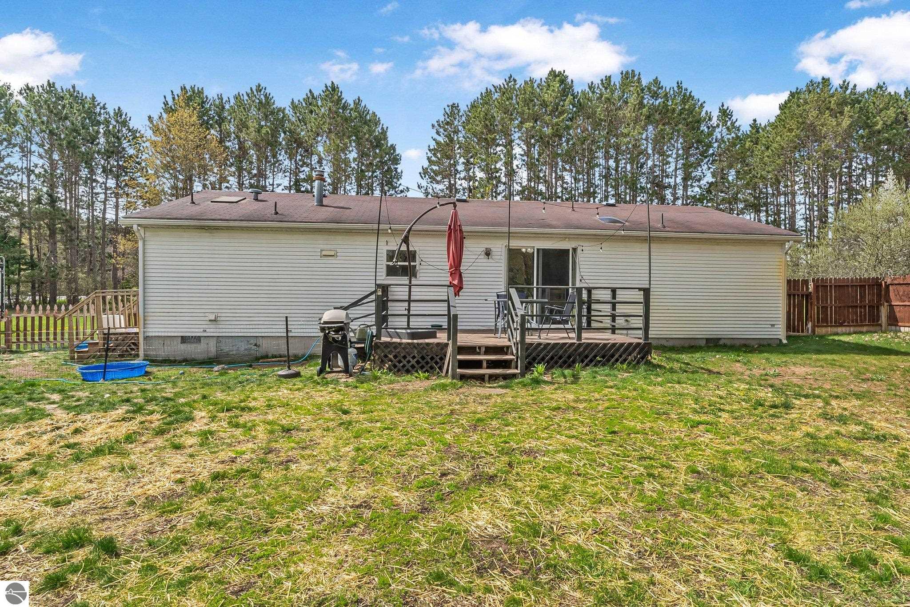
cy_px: 304
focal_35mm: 19
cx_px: 455
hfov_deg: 86.6
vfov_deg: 64.3
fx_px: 483
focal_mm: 19.1
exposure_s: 1/160
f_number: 22
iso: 640
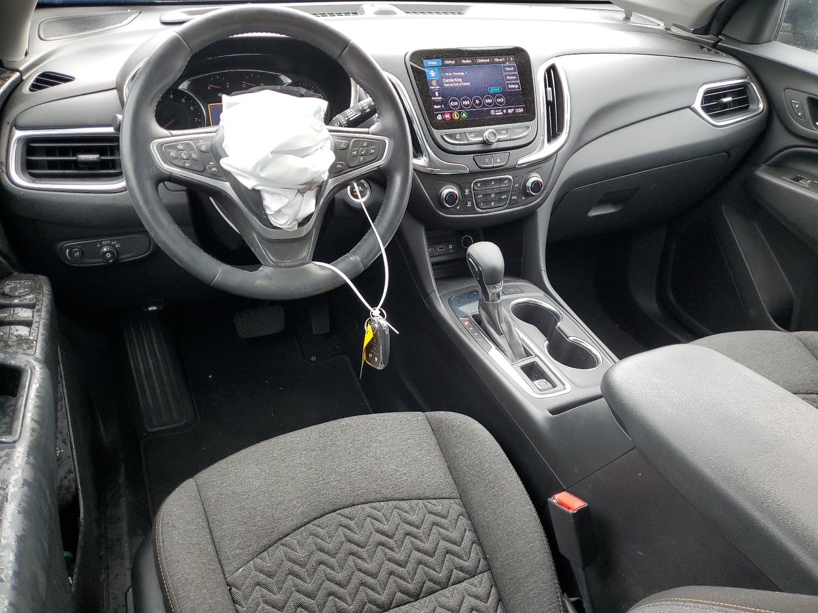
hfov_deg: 67.3
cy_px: 306
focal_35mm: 26
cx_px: 409
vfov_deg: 53.1
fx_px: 614
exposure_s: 1/60.2
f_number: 1.5
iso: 92
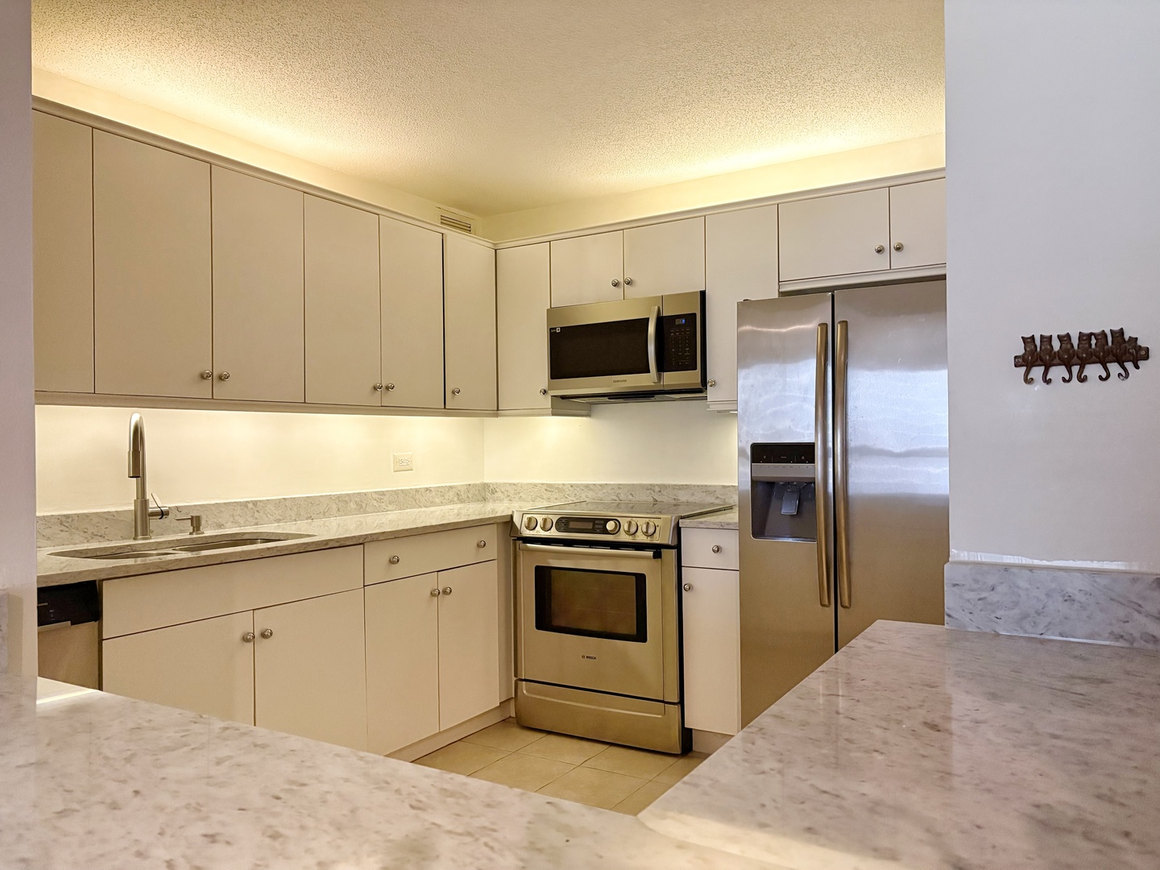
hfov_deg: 67.3
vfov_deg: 53.1
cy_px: 435
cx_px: 580
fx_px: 871
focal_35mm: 26
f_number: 1.6
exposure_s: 1/40
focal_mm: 5.96
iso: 500
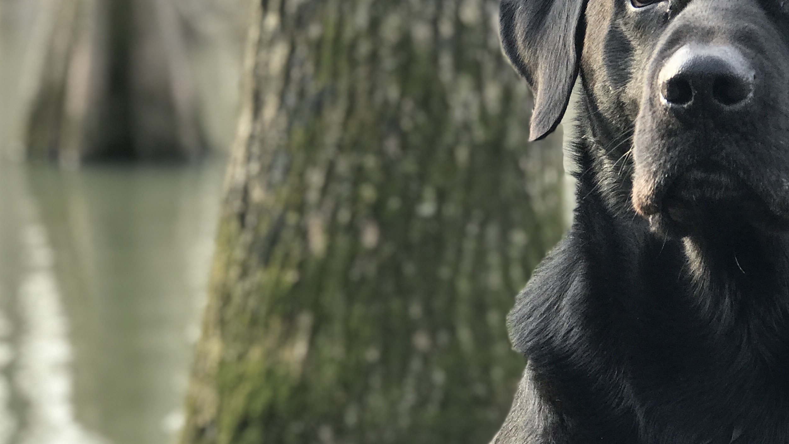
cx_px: 502
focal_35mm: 100
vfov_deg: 12.1
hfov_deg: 21.3
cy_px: 149
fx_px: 2092
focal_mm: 6.6
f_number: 2.8
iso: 32
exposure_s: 1/60
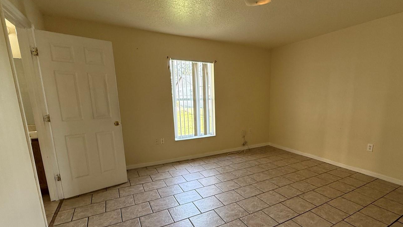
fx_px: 203
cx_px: 235
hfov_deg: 88.8
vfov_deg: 57.9
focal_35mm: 19
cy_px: 135
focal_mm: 2.22
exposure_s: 1/99
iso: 200
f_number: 2.2
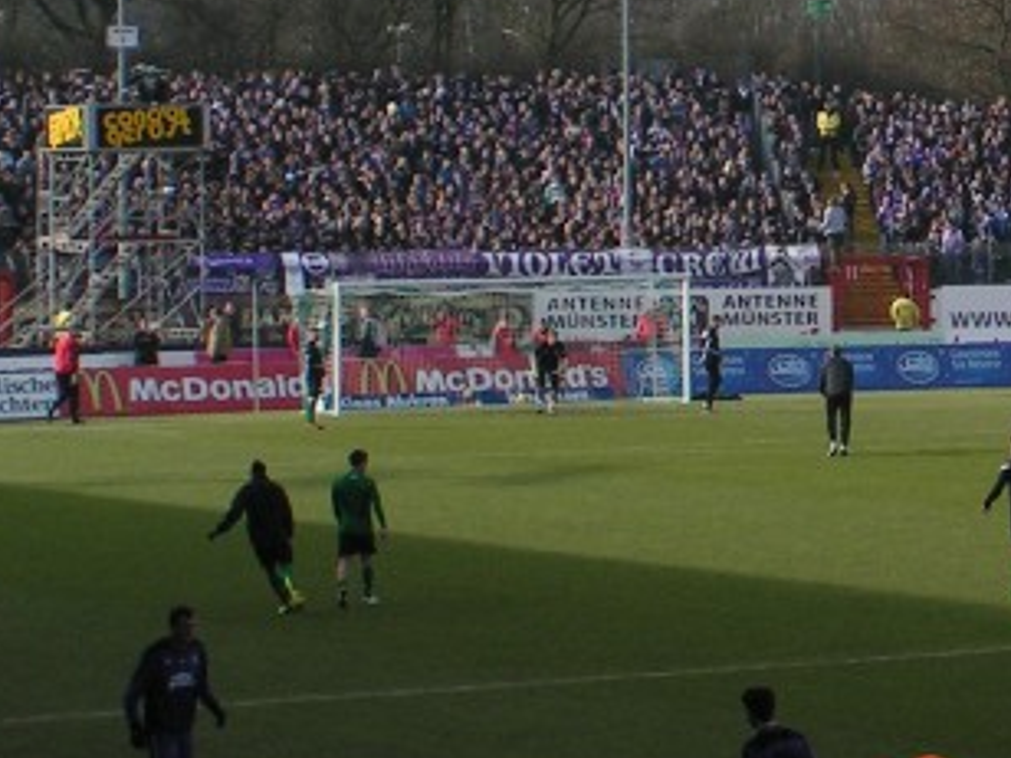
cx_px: 1132
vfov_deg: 7.9
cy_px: -118
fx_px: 5462
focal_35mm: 187
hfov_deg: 10.4
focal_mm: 11
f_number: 6.3
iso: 50
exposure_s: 1/320
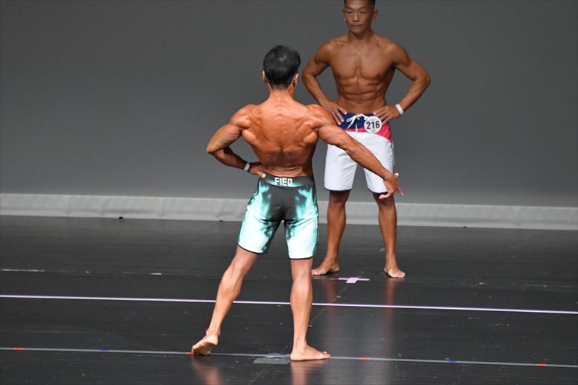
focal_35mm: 375
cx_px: 289
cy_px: 192
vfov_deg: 3.7
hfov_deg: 5.5
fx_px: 6018
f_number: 5.6
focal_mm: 250
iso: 5000
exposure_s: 1/400
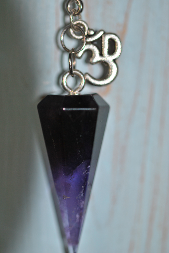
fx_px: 1106
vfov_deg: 13.0
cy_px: 126
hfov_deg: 8.7
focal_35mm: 158
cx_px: 84
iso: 160
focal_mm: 105
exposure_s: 1/60
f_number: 4.2
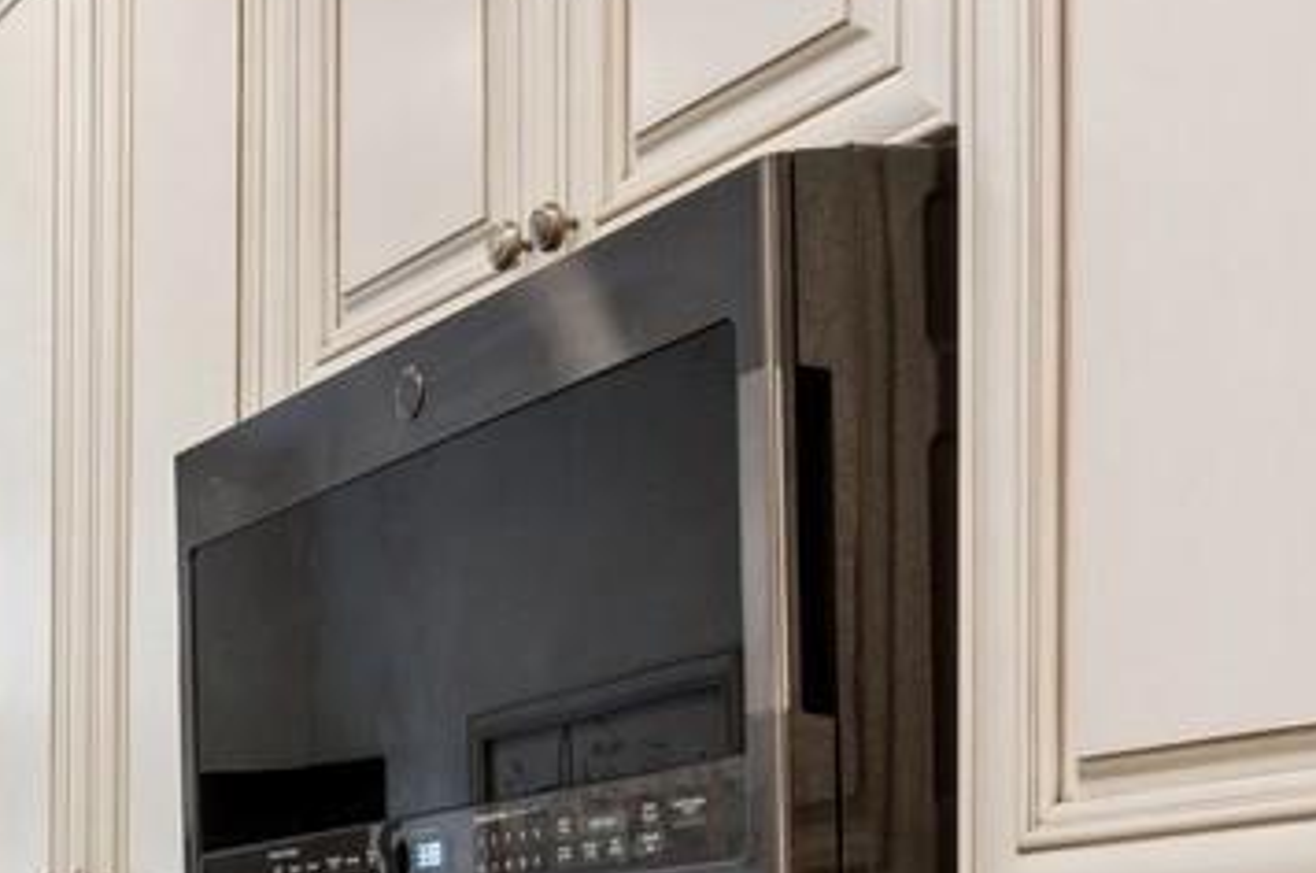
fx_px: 2956
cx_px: -773
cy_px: 1321
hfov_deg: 20.6
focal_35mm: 81
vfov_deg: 15.5
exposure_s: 1/3
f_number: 13
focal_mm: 18
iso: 200
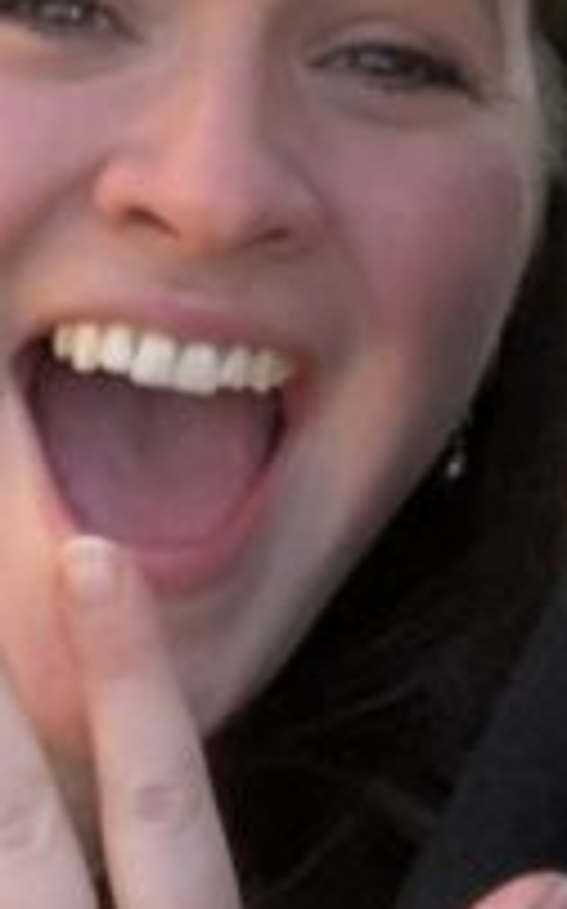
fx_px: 4259
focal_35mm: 172
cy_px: -580
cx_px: 470
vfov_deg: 11.5
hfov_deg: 7.6
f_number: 2.2
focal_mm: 2.87
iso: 64
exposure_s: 1/120
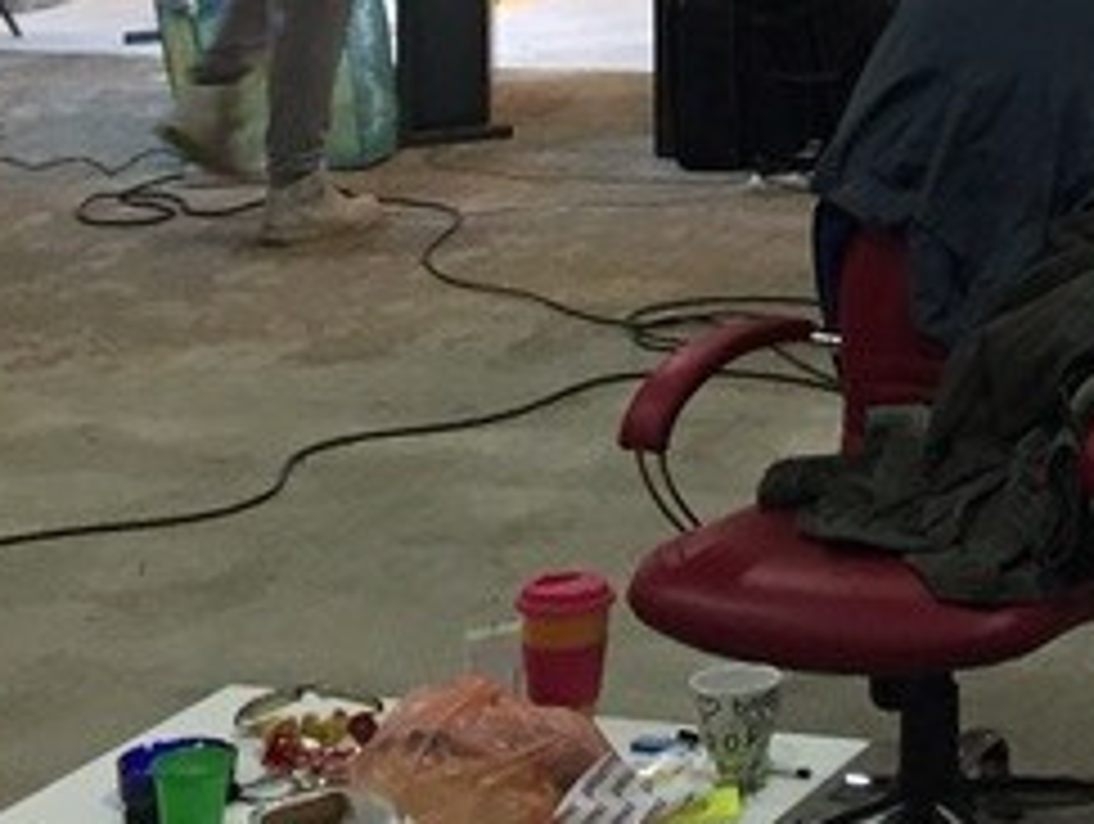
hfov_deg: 15.4
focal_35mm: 122
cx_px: 1378
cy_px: -540
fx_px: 3861
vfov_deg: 11.5
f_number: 2.2
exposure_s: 1/33
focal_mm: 4.15
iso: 200
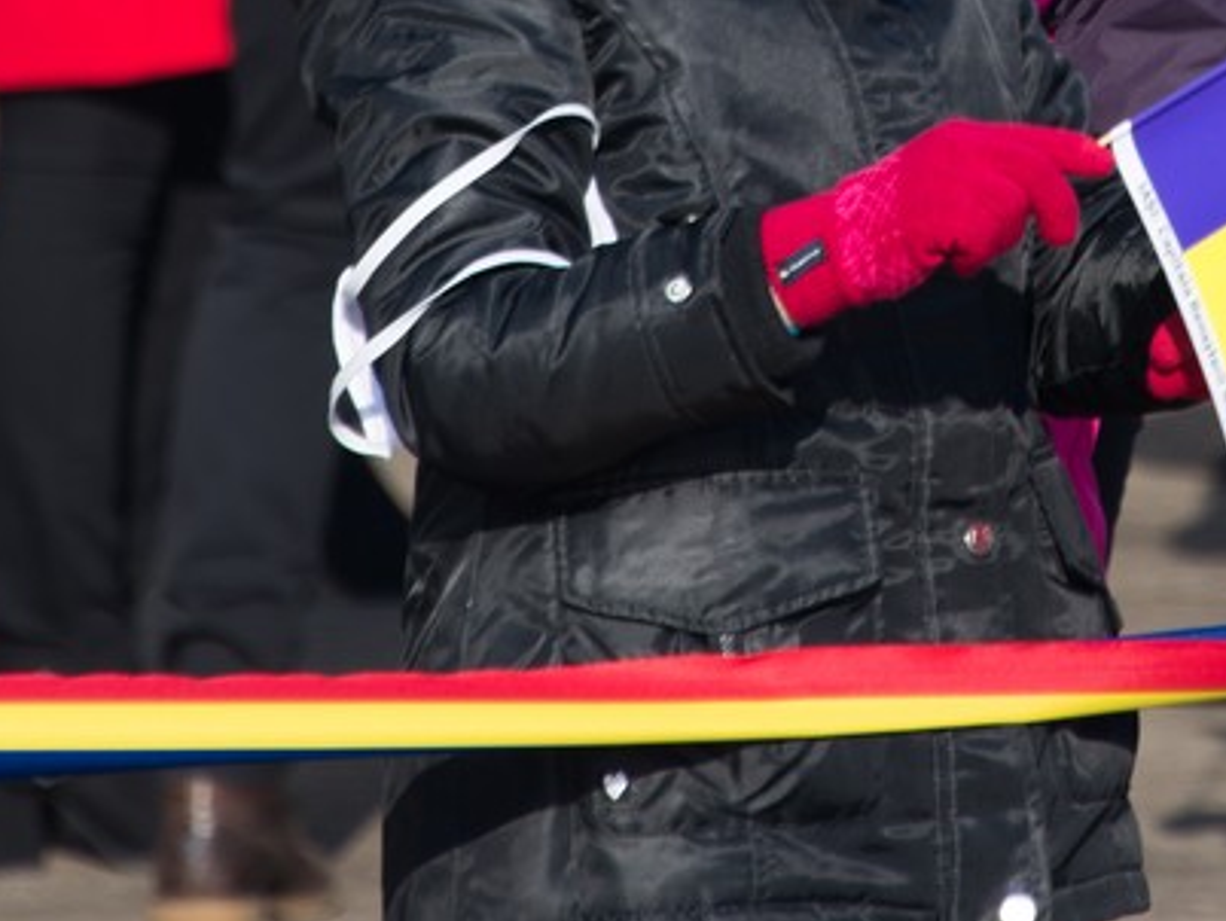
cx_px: 1048
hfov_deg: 1.9
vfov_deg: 1.4
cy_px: -448
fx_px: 36466
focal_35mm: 1029
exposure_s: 1/200
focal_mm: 300
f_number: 8
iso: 100
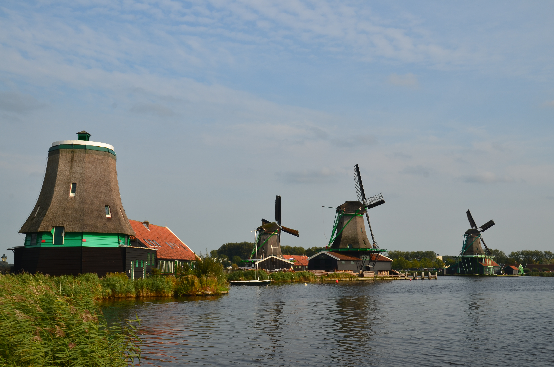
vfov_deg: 29.7
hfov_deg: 43.7
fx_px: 691
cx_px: 277
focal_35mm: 45
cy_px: 184
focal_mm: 30
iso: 100
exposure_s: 1/125
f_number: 11
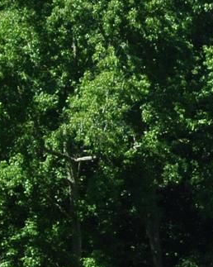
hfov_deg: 4.7
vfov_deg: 6.3
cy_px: 282
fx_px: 2398
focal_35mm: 304
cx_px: 787
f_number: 4.8
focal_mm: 18.9
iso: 100
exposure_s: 1/500
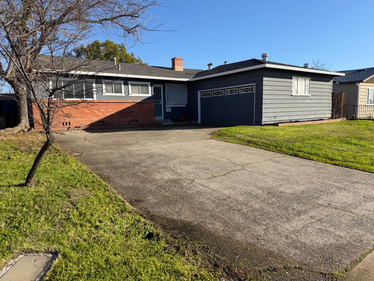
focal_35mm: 24
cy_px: 140
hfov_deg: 71.6
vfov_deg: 56.8
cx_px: 187
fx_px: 259
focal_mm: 6.76
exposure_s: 1/3425
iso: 80
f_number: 1.78
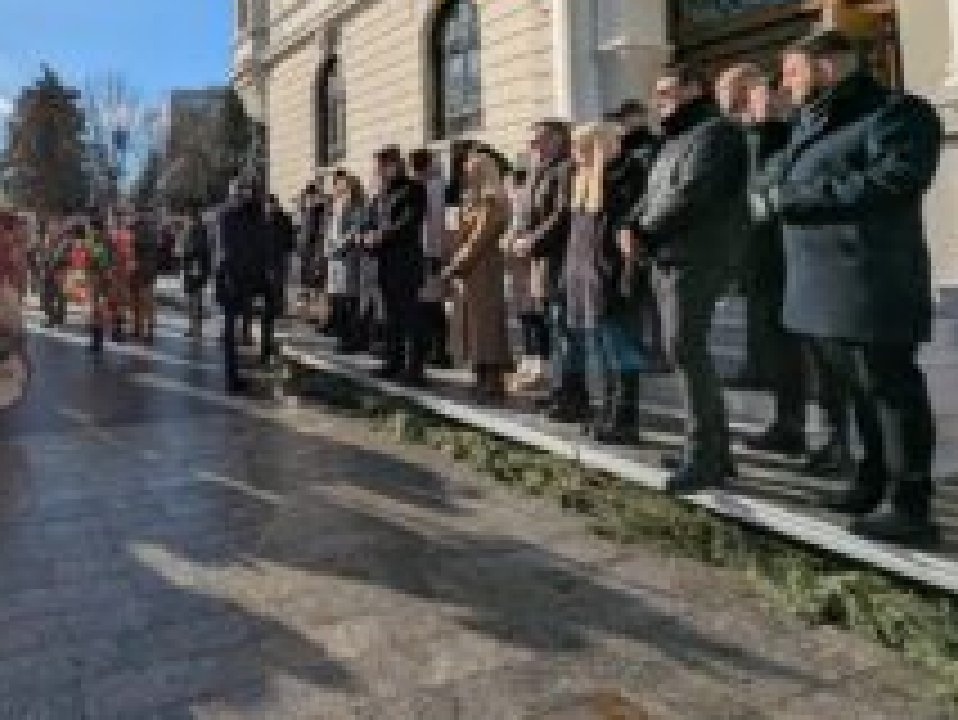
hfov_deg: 69.7
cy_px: 191
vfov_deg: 58.4
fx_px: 609
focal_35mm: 22
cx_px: 207
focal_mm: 1.95
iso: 42
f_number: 2.2
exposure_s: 1/4348
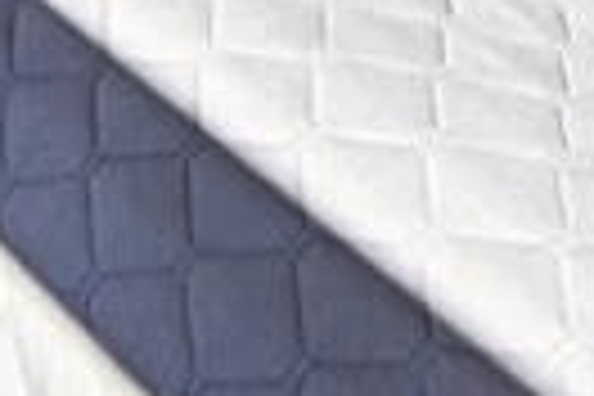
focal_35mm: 147
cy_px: -1080
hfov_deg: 13.9
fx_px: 2425
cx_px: 194
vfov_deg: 7.3
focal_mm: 19
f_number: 8
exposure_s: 1/250
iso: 400
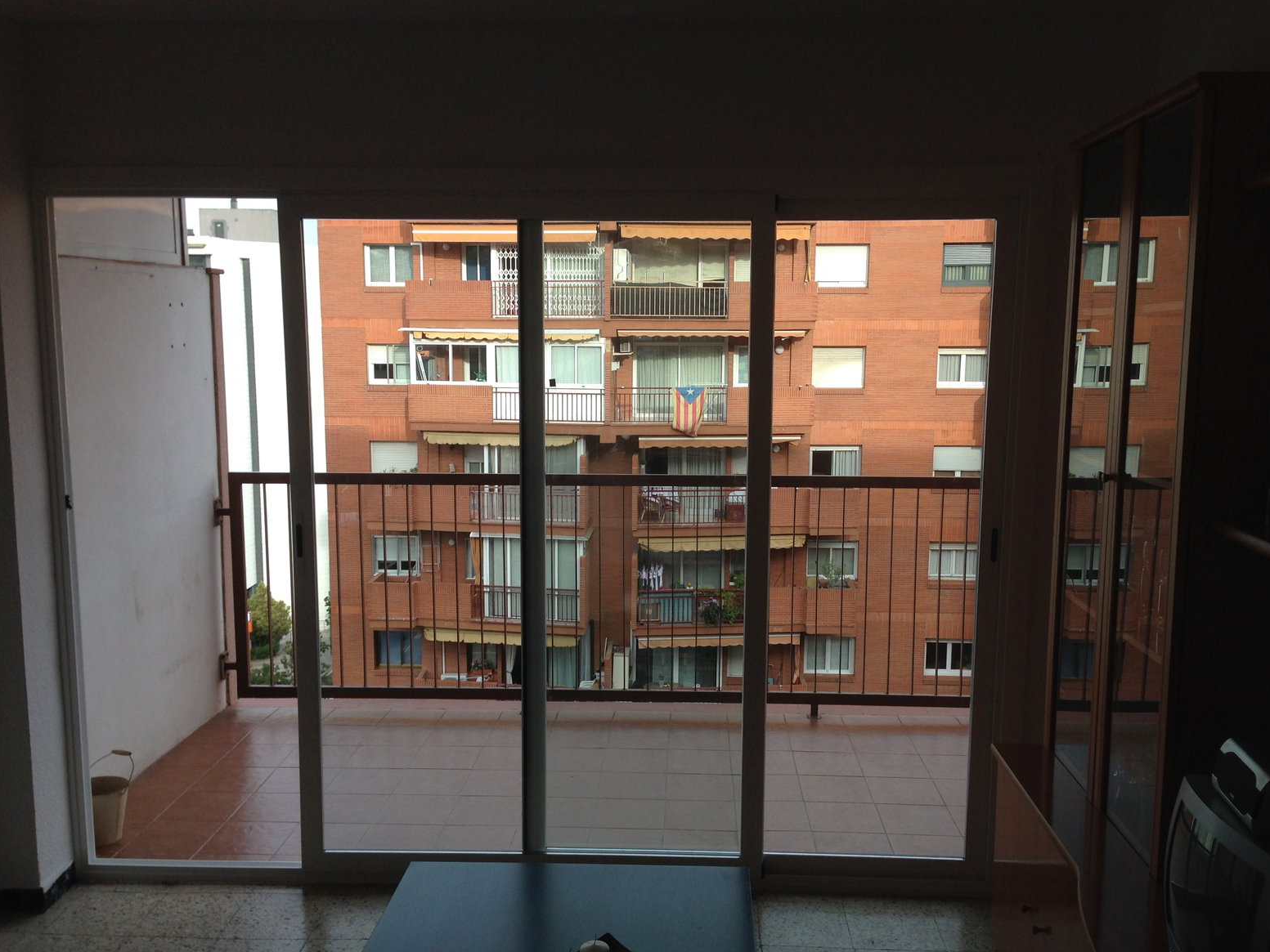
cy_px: 489
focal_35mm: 34
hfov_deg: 54.0
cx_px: 639
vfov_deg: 41.8
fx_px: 1247
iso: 50
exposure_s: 1/337
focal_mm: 4.12
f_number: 2.4
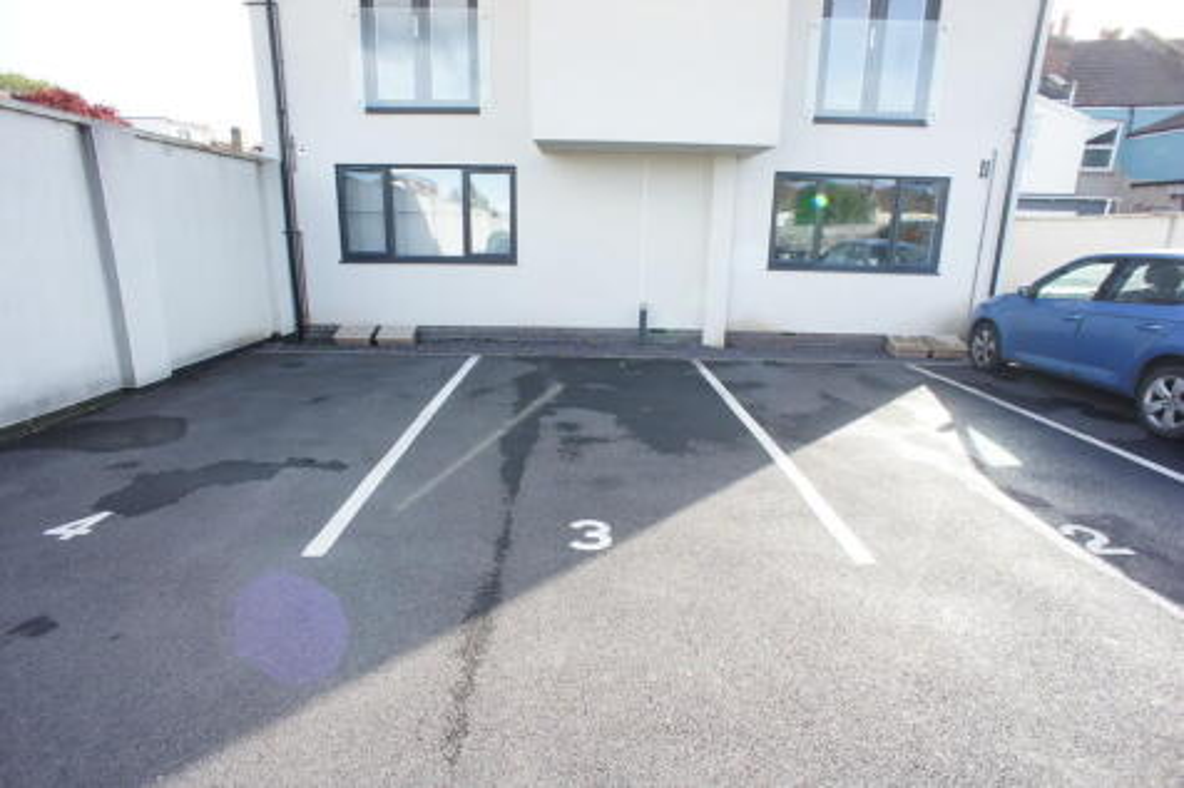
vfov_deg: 53.1
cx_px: 592
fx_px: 789
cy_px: 394
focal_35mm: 24
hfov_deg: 73.8
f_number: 5.6
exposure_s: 1/100
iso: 200
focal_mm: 16
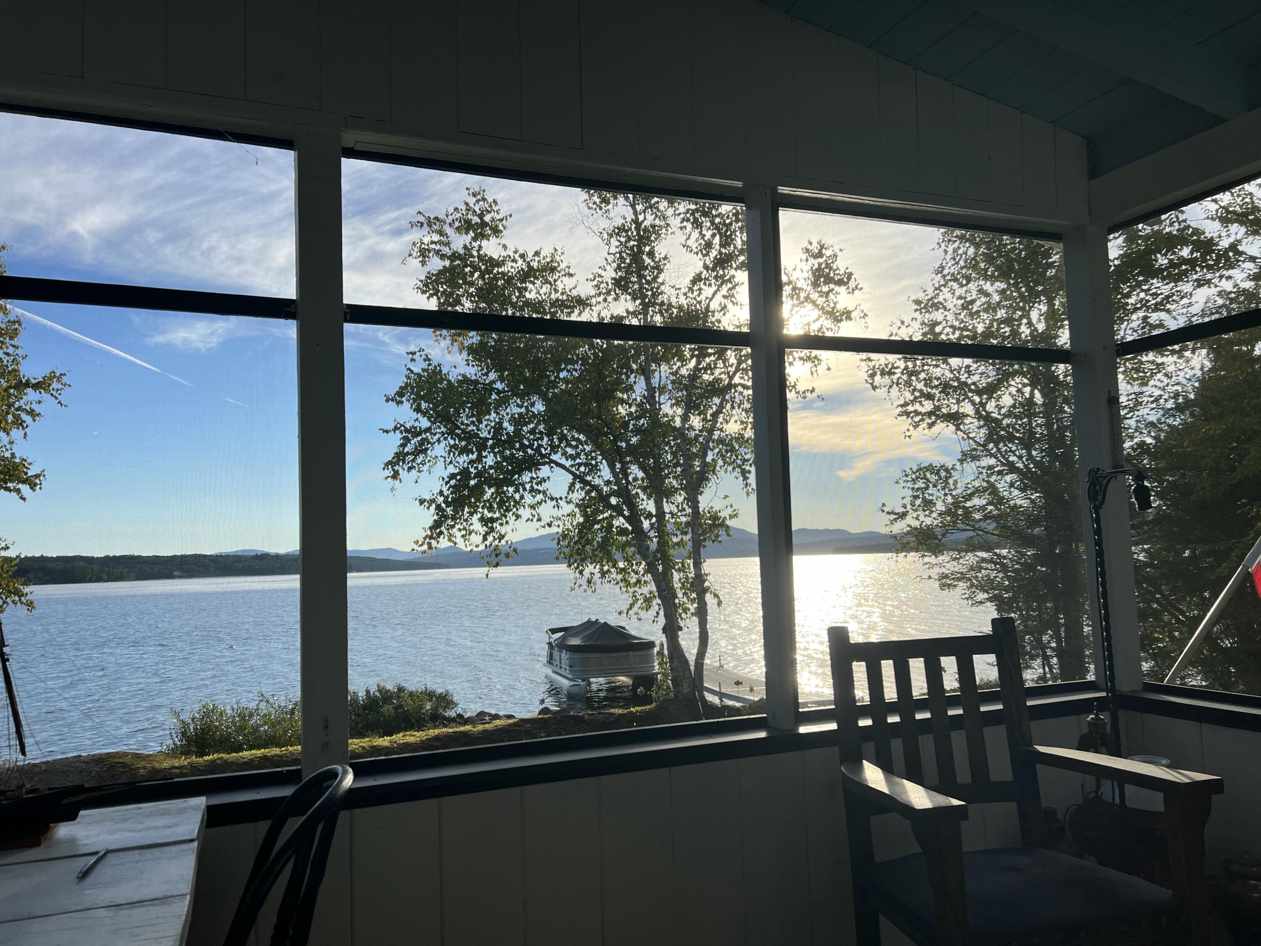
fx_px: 947
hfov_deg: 67.3
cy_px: 473
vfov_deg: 53.1
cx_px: 630
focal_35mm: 26
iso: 50
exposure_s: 1/4444
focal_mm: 5.7
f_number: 1.5
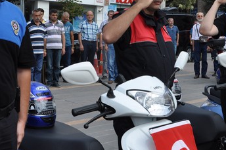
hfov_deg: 27.7
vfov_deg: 18.5
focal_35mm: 73
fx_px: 458
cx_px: 125
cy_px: 38
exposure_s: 1/320
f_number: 9
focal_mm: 25
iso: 200
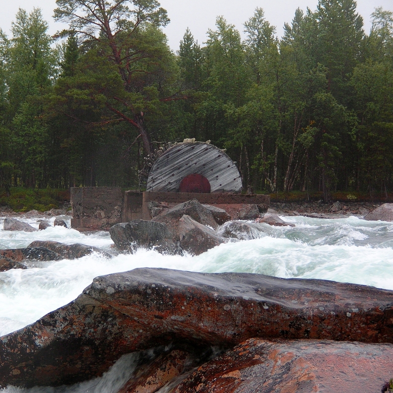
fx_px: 1670
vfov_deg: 13.4
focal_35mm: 130
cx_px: 152
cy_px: 197
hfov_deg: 13.4
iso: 50
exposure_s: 1/70.8
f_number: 3.5
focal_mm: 17.9
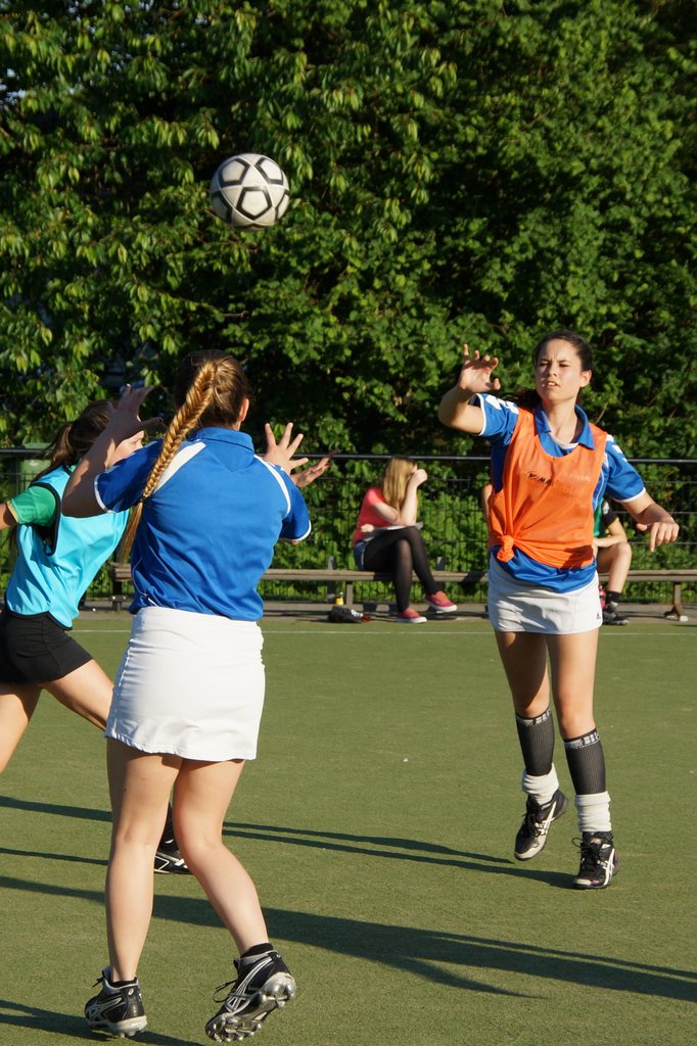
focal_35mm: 90
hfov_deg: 15.2
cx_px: 348
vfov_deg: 22.6
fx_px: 2615
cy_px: 523
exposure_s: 1/800
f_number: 7.1
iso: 320
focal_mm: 60
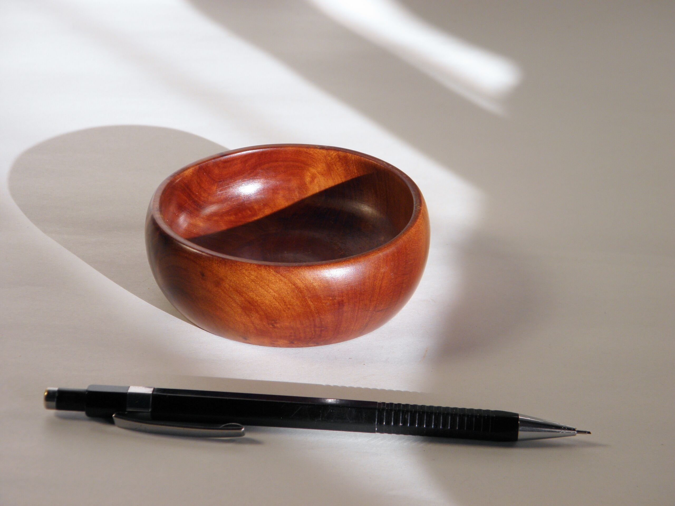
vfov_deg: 18.4
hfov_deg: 24.4
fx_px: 1560
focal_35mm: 80
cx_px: 338
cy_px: 253
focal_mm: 14.3
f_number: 4.4
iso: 100
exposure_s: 1/160
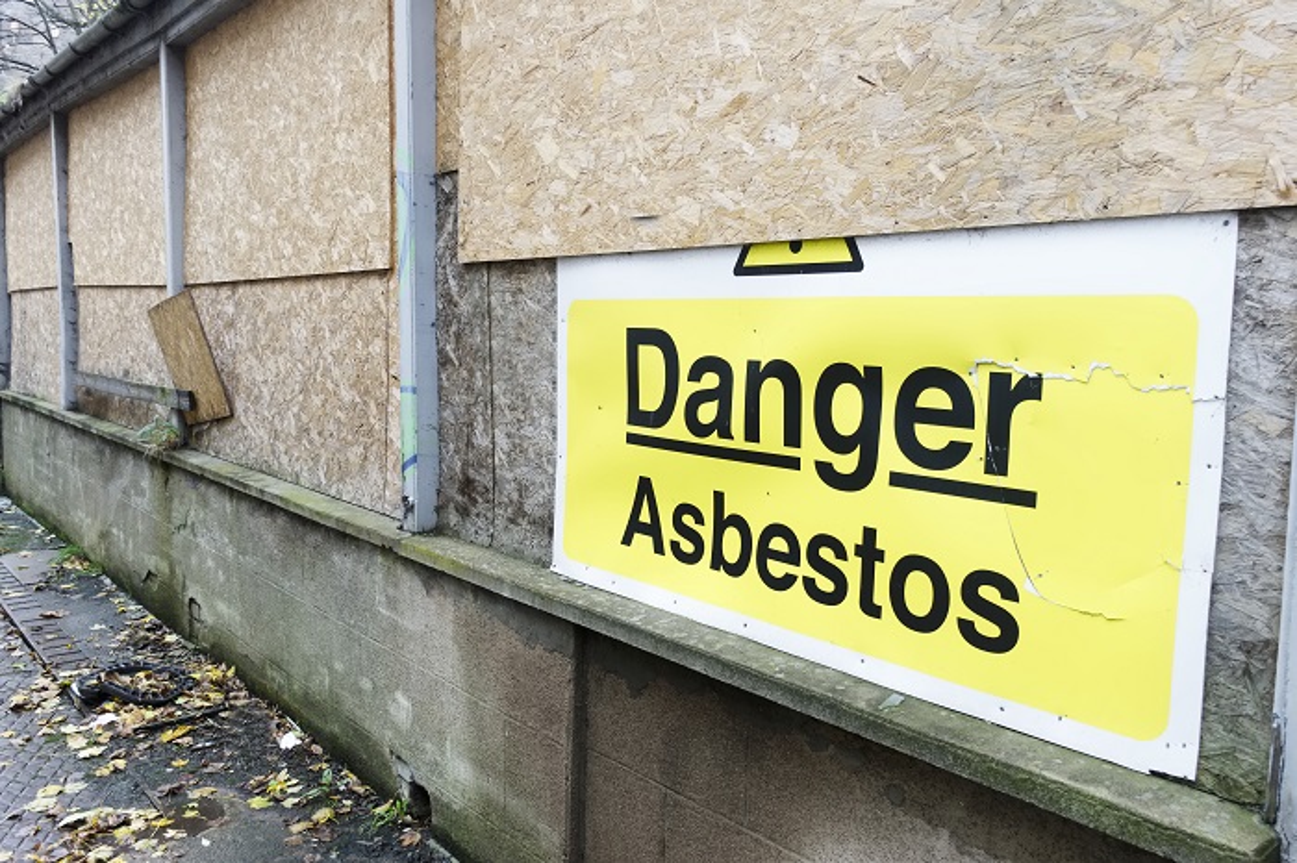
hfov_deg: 62.0
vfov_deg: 43.6
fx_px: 1080
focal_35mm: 30
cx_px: 648
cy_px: 432
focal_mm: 10.9
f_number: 2.8
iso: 100
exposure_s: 1/25
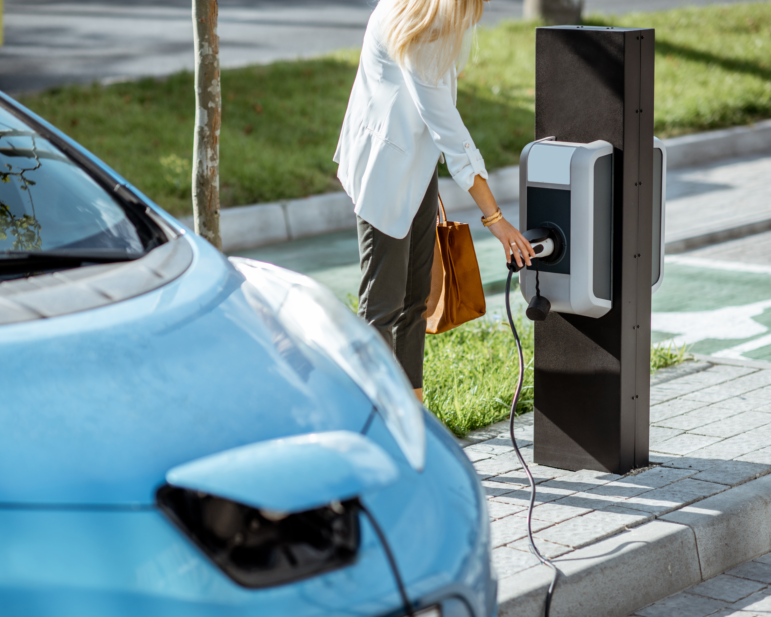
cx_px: 373
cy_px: 309
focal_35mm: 96
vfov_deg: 16.0
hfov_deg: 20.0
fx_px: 2191
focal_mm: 85
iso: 200
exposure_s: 1/3200
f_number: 2.2
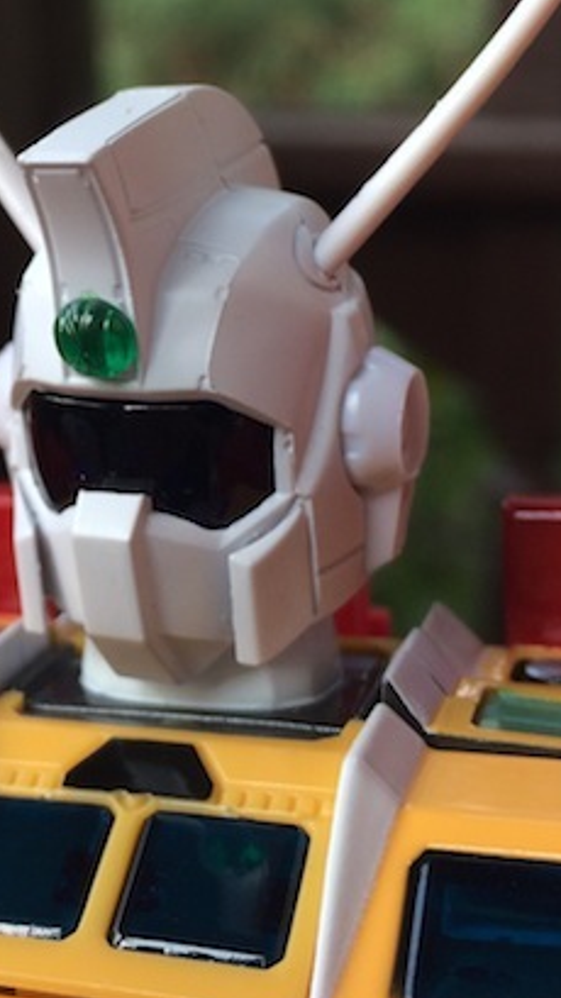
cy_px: 322
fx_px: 1693
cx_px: -56
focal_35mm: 64
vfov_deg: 32.5
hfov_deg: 18.1
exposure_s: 1/175
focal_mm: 4.12
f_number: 2.2
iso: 32
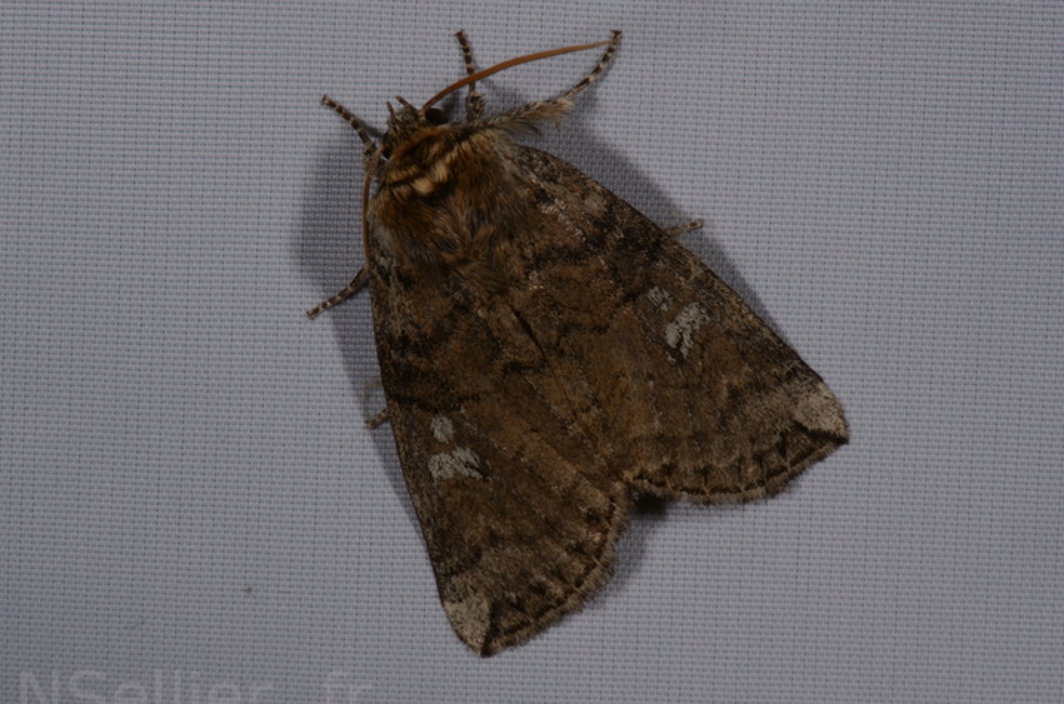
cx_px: 492
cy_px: 354
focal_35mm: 141
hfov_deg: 14.6
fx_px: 4144
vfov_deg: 9.7
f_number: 32
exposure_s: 1/60
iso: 100
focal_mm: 85
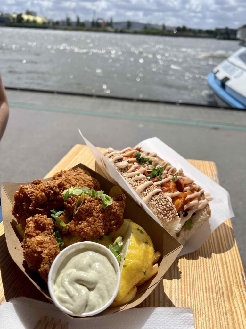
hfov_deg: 53.1
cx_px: 123
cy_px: 164
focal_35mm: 26
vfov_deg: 67.3
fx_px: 246
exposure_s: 1/8696
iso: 50
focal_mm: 5.7
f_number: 1.5
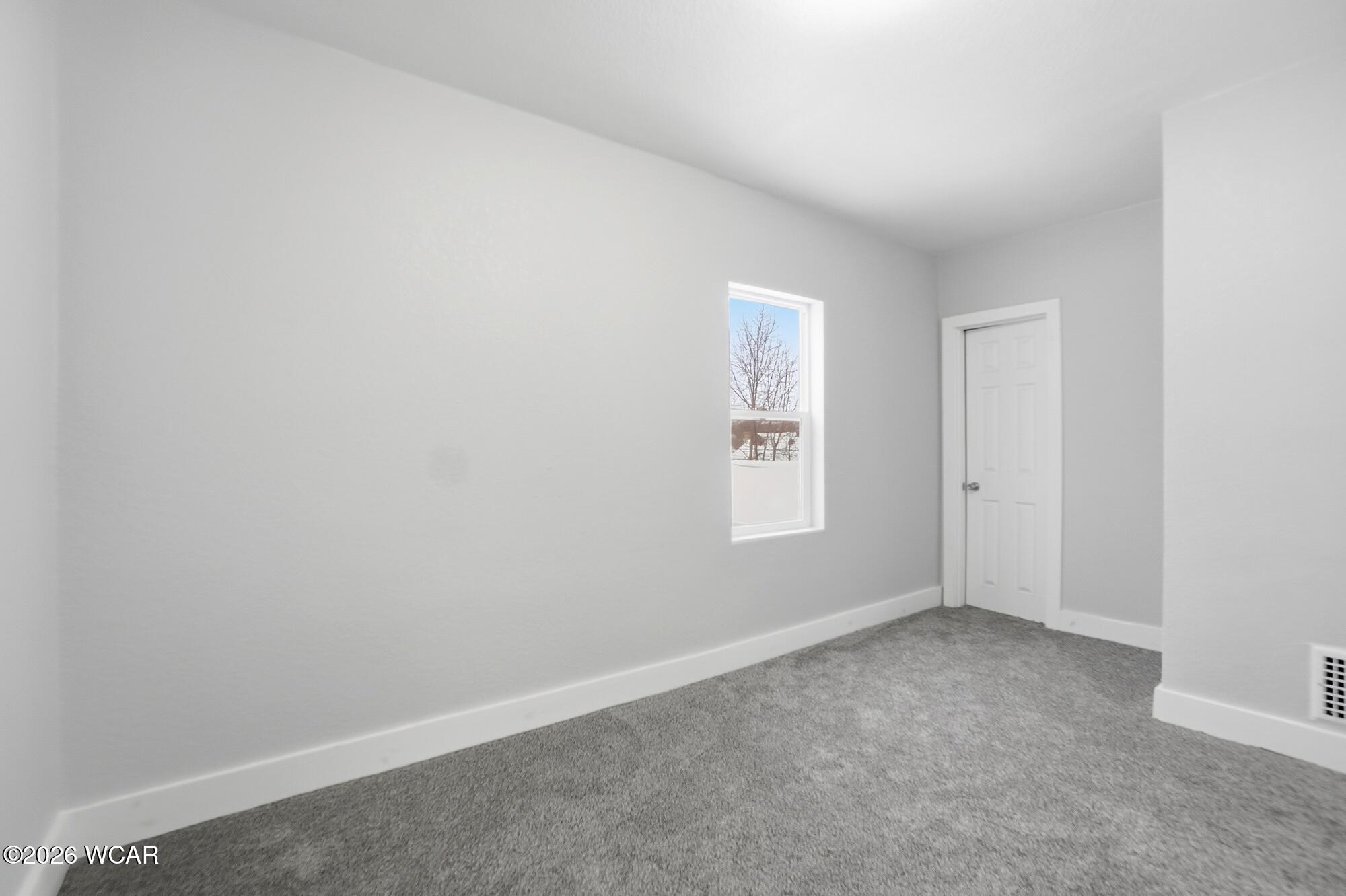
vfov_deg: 77.3
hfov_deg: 100.4
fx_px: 561
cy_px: 448
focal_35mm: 15
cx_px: 673
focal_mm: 10
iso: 125
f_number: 5.6
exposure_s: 1/250
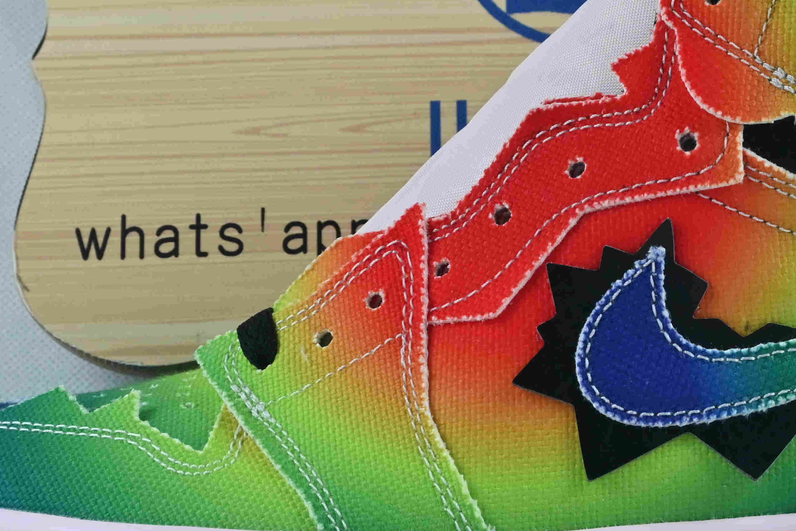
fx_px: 2358
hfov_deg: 19.0
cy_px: 299
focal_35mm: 107
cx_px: 592
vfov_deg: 12.8
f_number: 10
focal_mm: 32.5
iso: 1000
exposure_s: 1/160
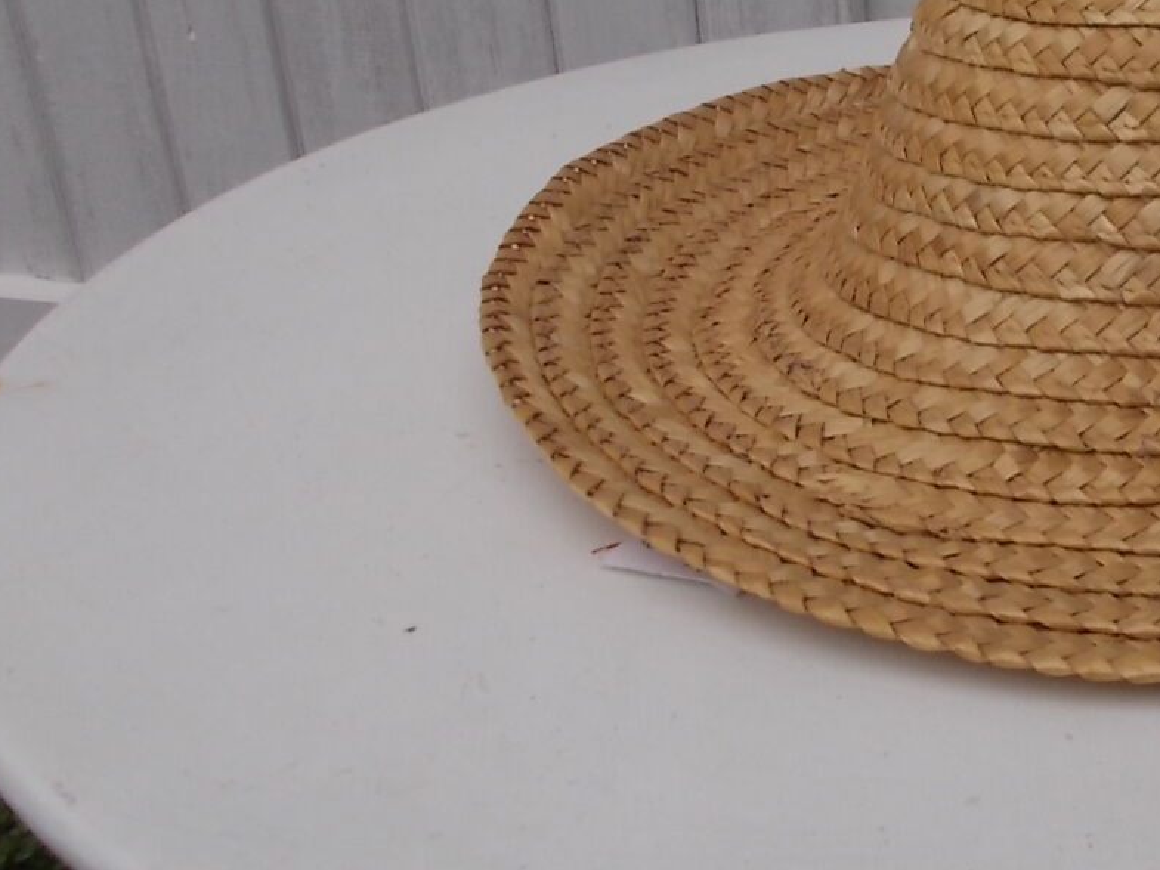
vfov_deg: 27.4
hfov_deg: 33.7
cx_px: 1096
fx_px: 1776
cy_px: 292
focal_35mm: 53
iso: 80
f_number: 3.2
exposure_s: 1/200
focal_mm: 4.6
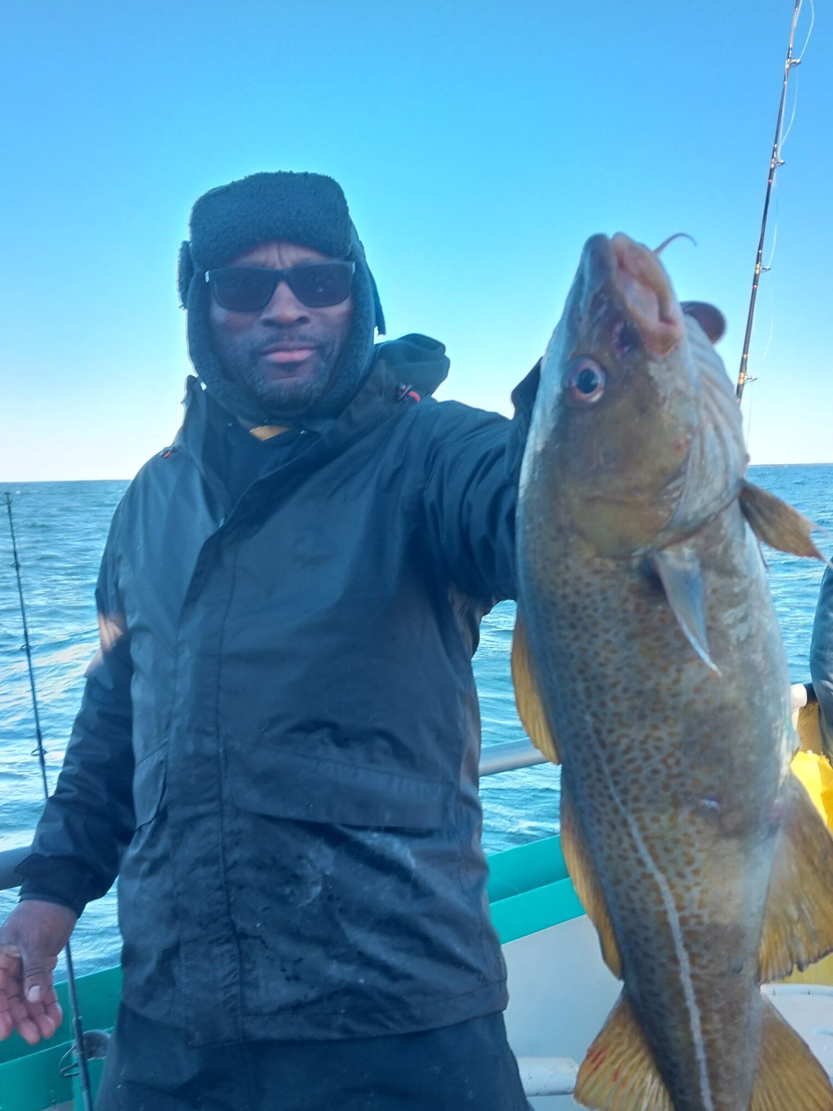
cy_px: 559
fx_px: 1059
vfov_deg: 55.3
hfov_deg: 42.9
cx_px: 367
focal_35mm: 33
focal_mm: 4
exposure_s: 1/120
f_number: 1.8
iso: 25
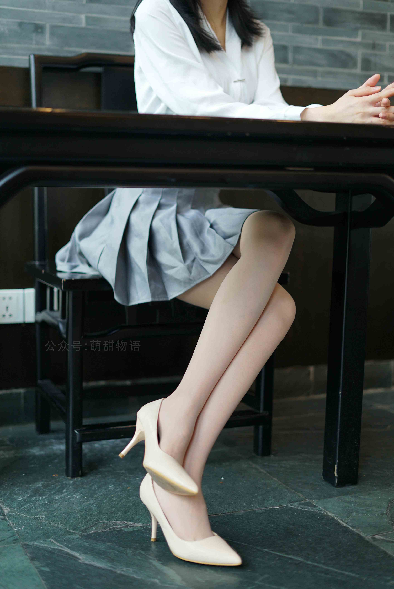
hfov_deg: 27.0
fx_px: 820
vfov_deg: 39.6
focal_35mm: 50
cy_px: 294
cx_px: 197
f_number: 1.8
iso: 200
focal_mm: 50
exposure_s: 1/200
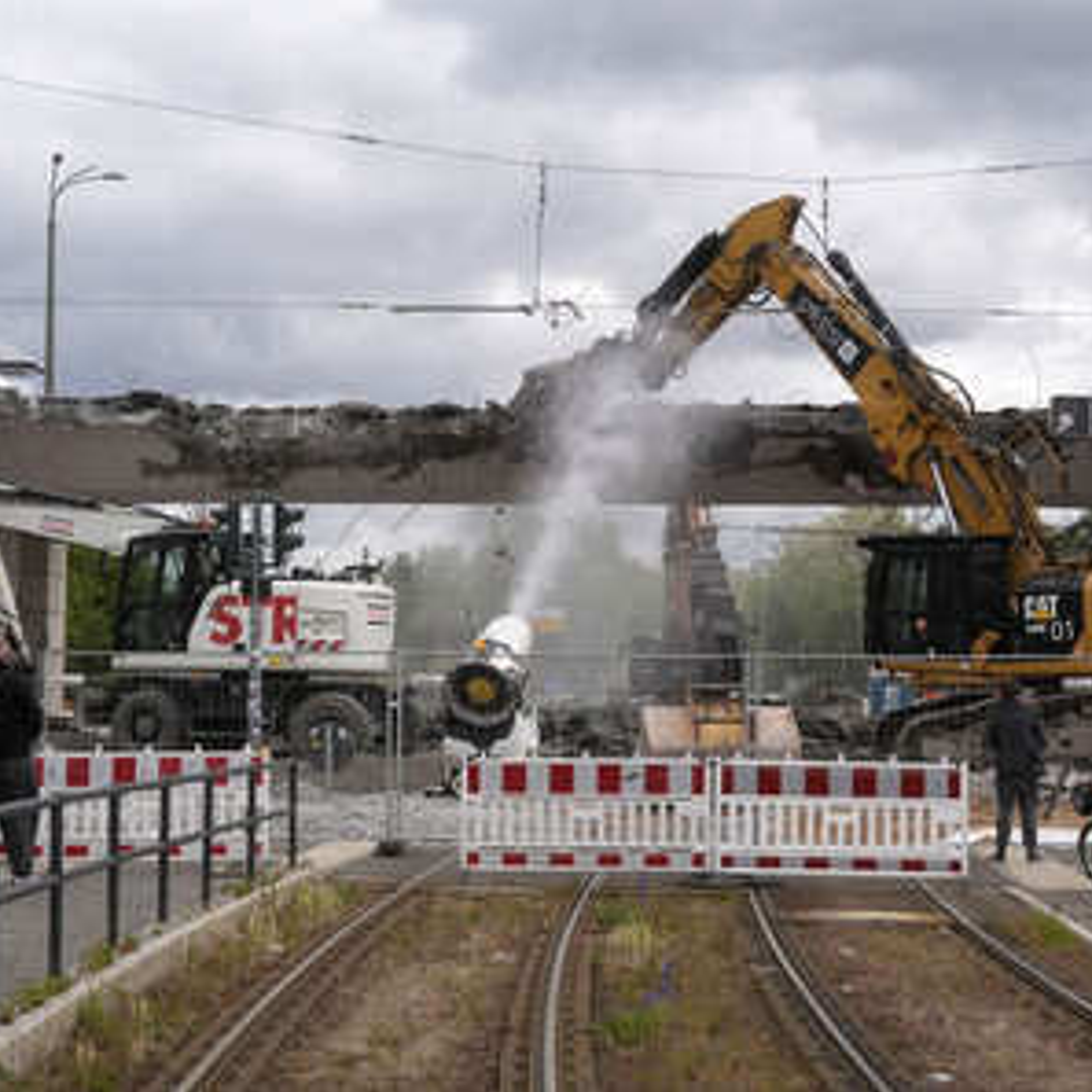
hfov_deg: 29.6
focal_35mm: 58
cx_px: 550
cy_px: 544
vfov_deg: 29.6
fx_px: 2070
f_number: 6.3
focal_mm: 30
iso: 640
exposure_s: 1/2000
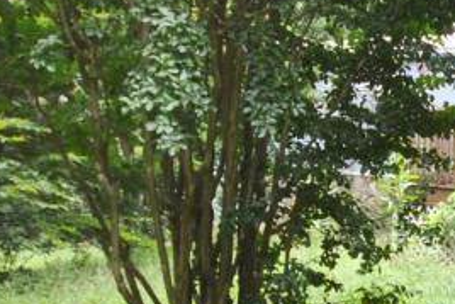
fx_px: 1062
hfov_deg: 21.2
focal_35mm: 84
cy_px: 202
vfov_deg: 16.2
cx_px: 640
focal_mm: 10
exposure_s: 1/125
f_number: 5.6
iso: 200
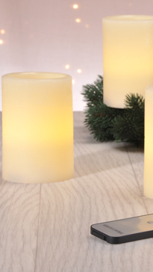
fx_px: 1138
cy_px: 130
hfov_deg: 7.6
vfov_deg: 13.6
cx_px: 191
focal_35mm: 158
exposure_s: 1/2
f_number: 16
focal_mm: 62
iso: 250
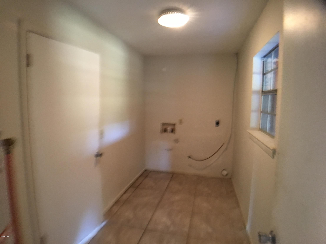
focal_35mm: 29
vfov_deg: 48.2
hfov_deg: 61.7
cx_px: 163
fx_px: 273
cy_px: 122
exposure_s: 1/4
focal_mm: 4.15
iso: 64
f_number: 2.2
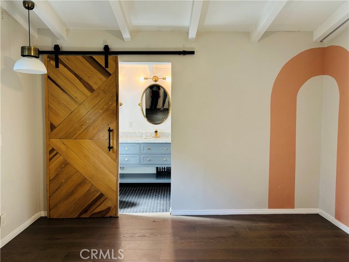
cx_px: 174
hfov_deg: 67.3
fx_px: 262
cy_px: 131
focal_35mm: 26
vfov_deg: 53.1
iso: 125
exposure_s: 1/60
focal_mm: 5.96
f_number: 1.6
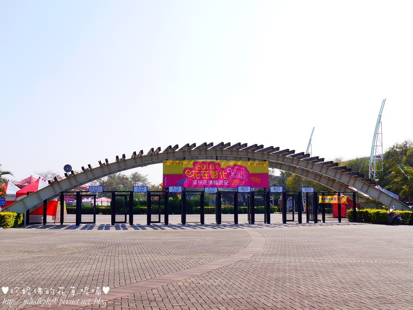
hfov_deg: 44.8
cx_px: 206
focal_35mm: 42
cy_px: 155
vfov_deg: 34.4
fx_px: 501
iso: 160
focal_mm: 21
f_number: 8
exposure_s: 1/400
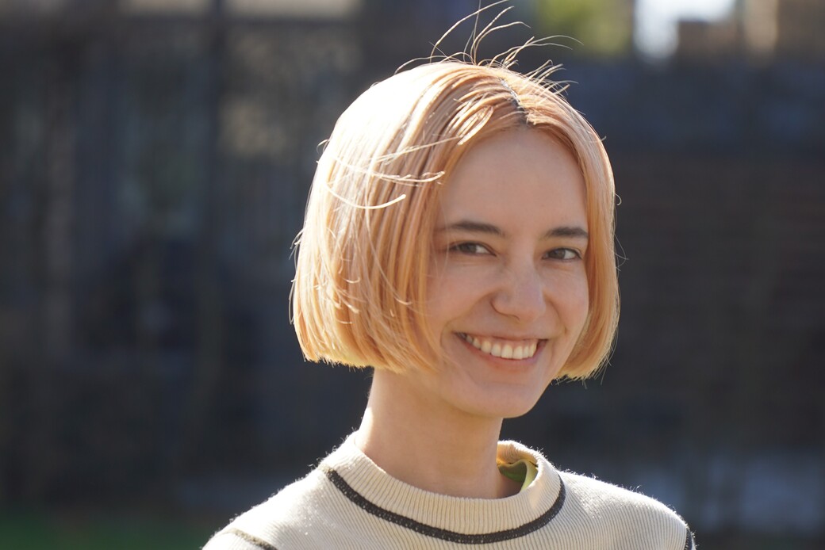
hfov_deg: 13.0
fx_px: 3610
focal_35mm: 158
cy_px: 275
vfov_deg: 8.7
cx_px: 412
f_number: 4.5
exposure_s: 1/250
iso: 100
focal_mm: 105
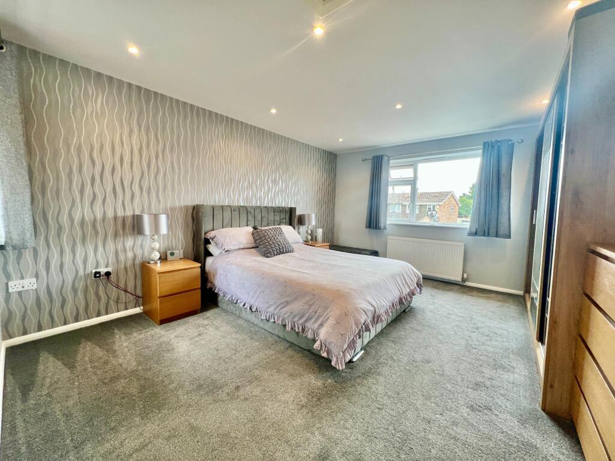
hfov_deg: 106.2
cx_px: 308
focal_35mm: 13
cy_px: 230
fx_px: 231
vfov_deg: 89.9
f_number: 1.8
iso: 80
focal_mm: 1.57
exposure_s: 1/100
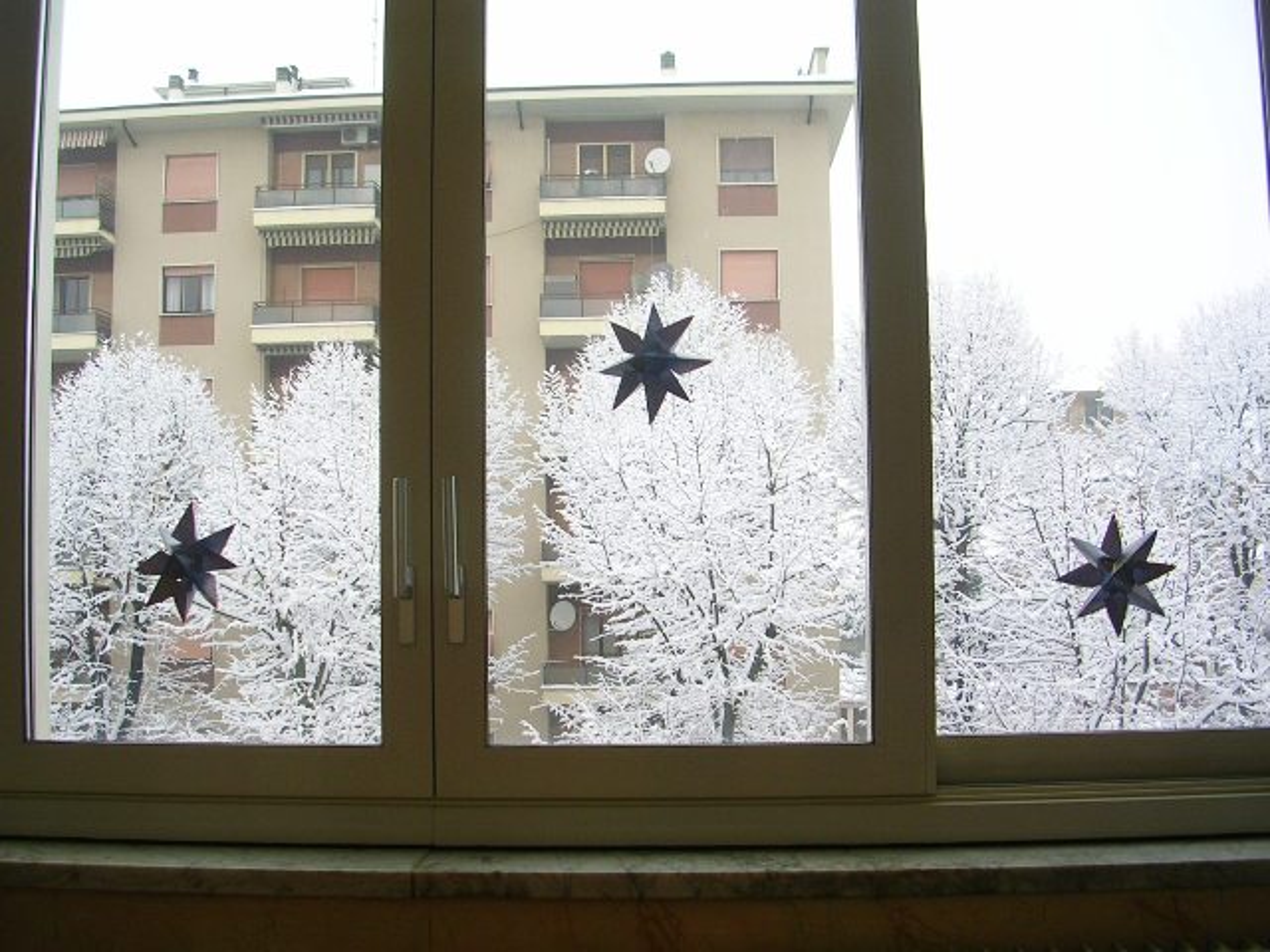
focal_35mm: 38
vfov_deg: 37.7
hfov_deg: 49.0
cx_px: 635
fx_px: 1394
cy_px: 476
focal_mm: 5.8
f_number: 2.8
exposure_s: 1/137
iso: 50
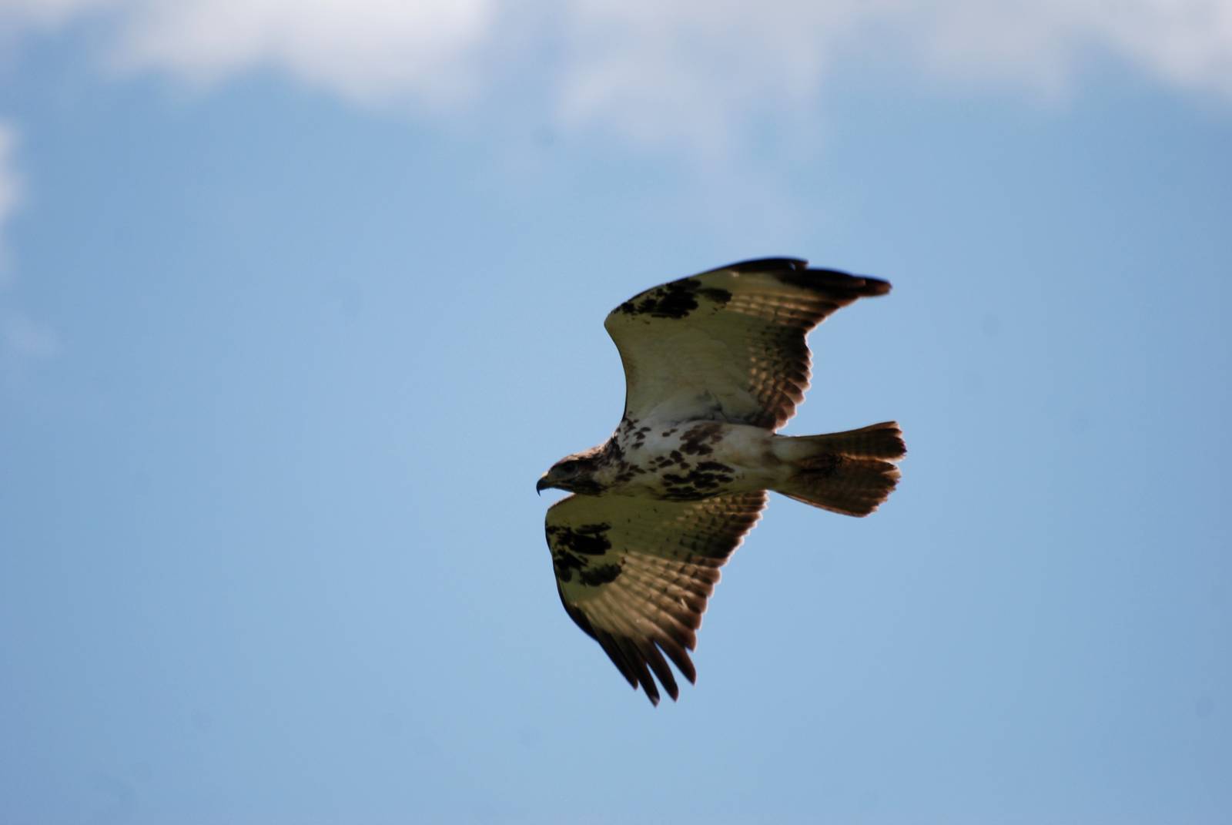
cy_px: 412
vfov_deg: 3.1
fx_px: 15418
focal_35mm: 450
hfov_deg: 4.6
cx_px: 616
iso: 200
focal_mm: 300
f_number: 5.6
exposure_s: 1/1000
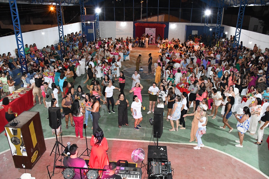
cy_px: 90
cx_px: 134
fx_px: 202
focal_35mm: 27
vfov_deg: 47.9
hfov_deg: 67.4
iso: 4000
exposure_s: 1/100
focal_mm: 18
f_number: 5.6
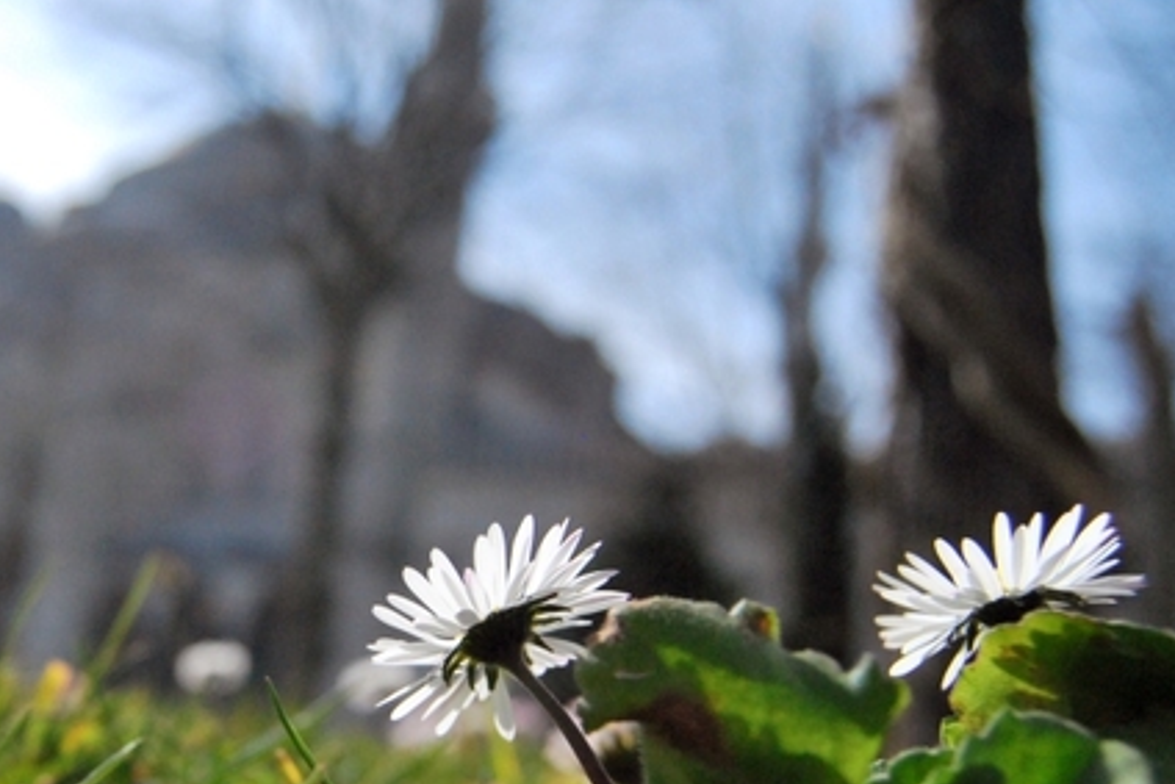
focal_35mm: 51
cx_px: 283
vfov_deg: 26.4
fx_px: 1665
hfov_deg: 37.8
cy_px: 522
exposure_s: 1/4000
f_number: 4.5
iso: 800
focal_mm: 18
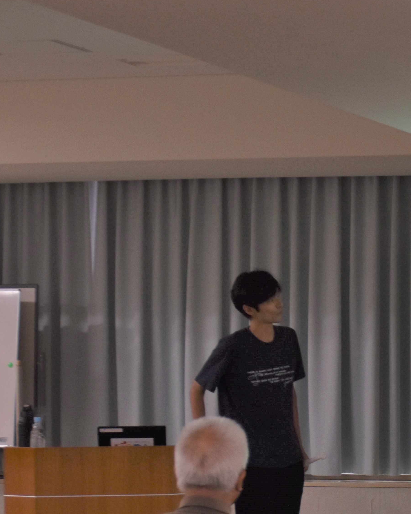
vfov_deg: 13.5
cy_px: 416
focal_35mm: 142
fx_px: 2159
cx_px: 570
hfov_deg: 10.6
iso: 400
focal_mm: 38
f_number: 4.5
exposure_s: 1/80
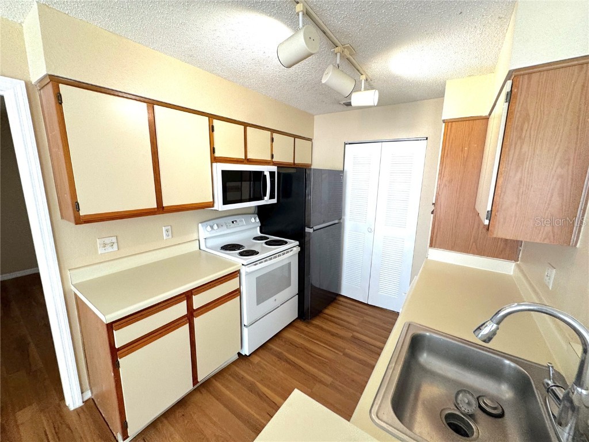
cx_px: 294
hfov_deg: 102.1
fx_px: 238
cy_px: 221
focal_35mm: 14
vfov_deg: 85.7
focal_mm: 2.22
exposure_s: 1/60
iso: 160
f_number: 2.2
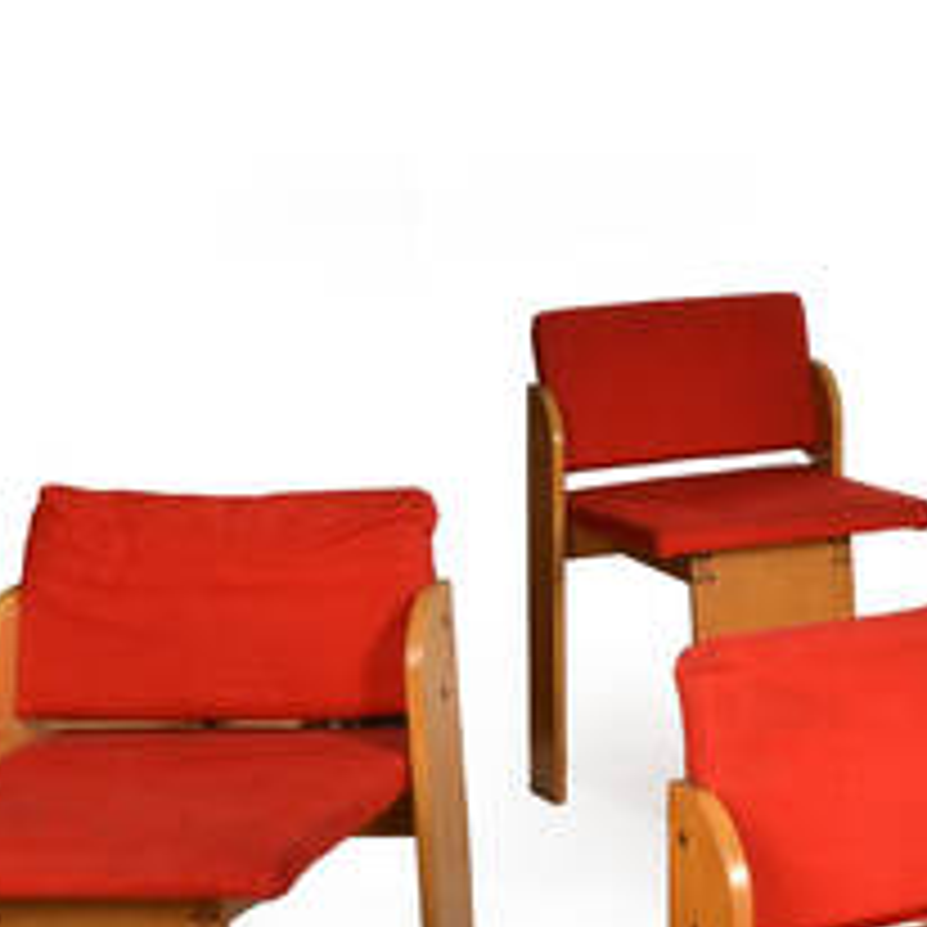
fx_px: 2969
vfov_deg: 17.4
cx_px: 1332
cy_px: 902
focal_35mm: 98
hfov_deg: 16.4
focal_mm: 22
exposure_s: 1/200
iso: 160
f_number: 22
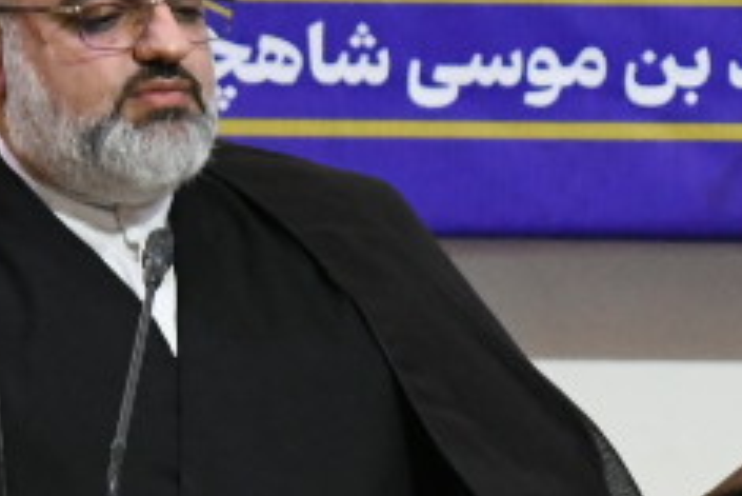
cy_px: 130
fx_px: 7094
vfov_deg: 4.0
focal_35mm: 344
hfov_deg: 5.8
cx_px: 1749
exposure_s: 1/100
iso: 4000
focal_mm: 50
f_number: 5
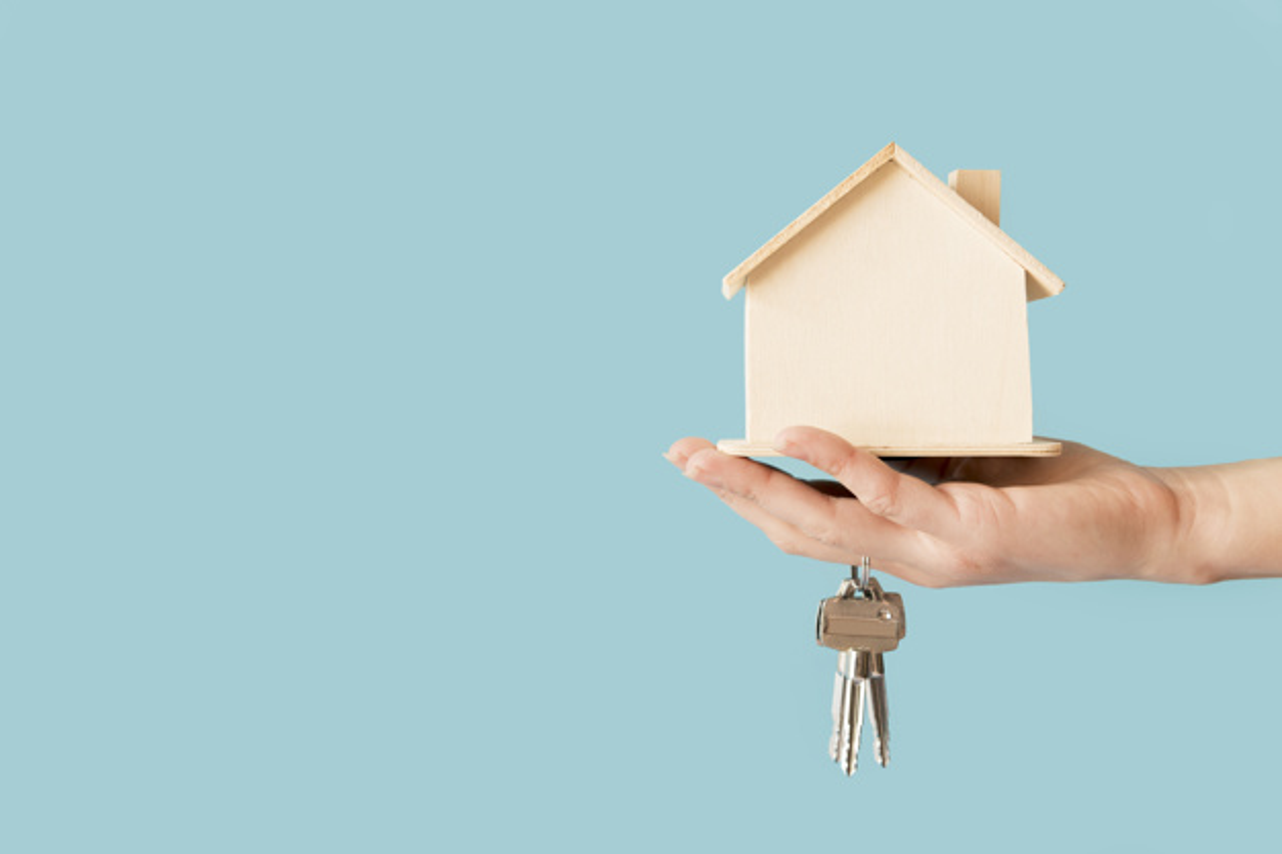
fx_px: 1353
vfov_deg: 35.0
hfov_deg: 50.7
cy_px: 427
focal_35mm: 38
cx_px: 641
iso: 400
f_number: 4.5
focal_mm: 38
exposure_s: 1/60
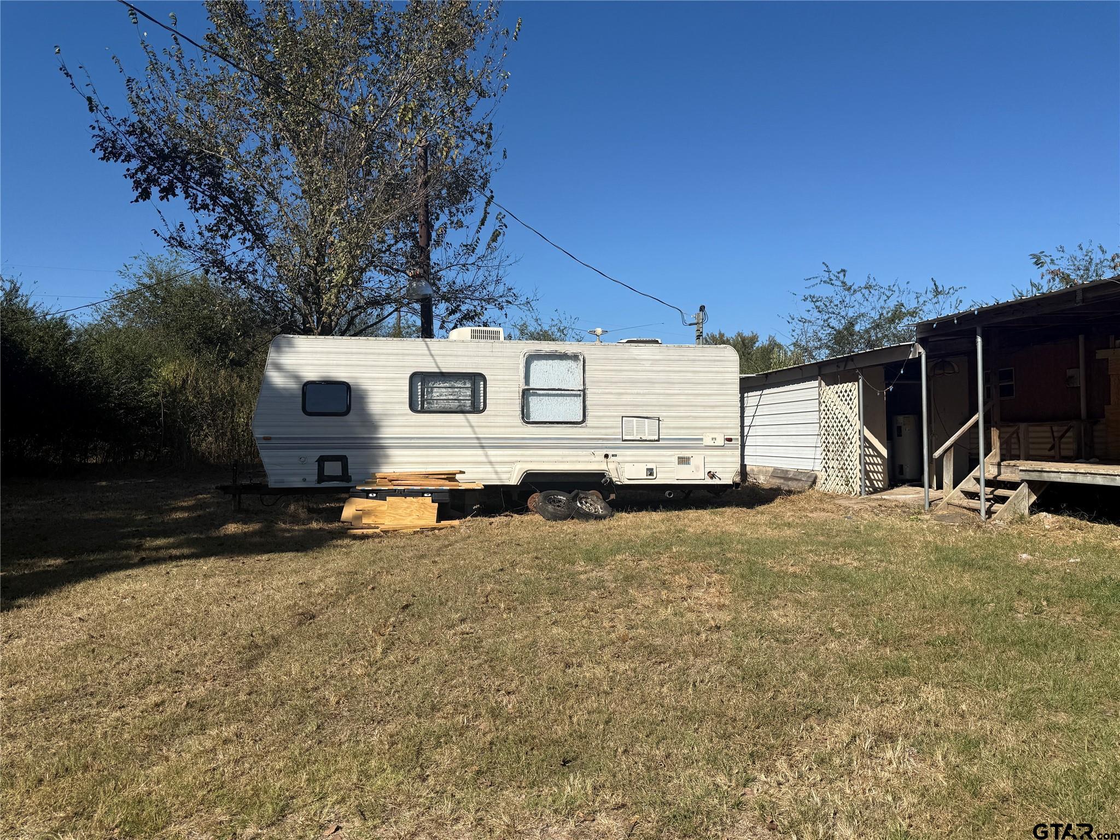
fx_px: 777
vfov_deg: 56.8
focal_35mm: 24
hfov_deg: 71.6
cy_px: 420
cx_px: 560
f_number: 1.78
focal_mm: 6.76
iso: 80
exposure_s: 1/7353
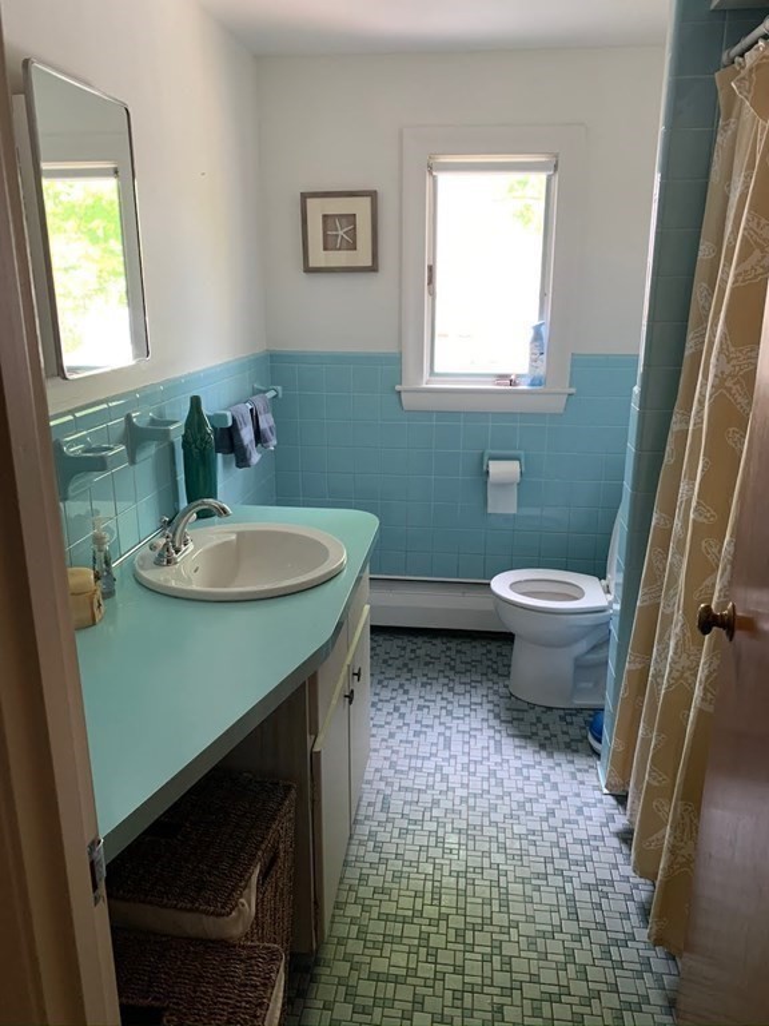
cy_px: 513
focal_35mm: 26
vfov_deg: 67.3
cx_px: 384
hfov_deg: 53.1
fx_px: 770
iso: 200
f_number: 1.8
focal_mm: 4.25
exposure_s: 1/60
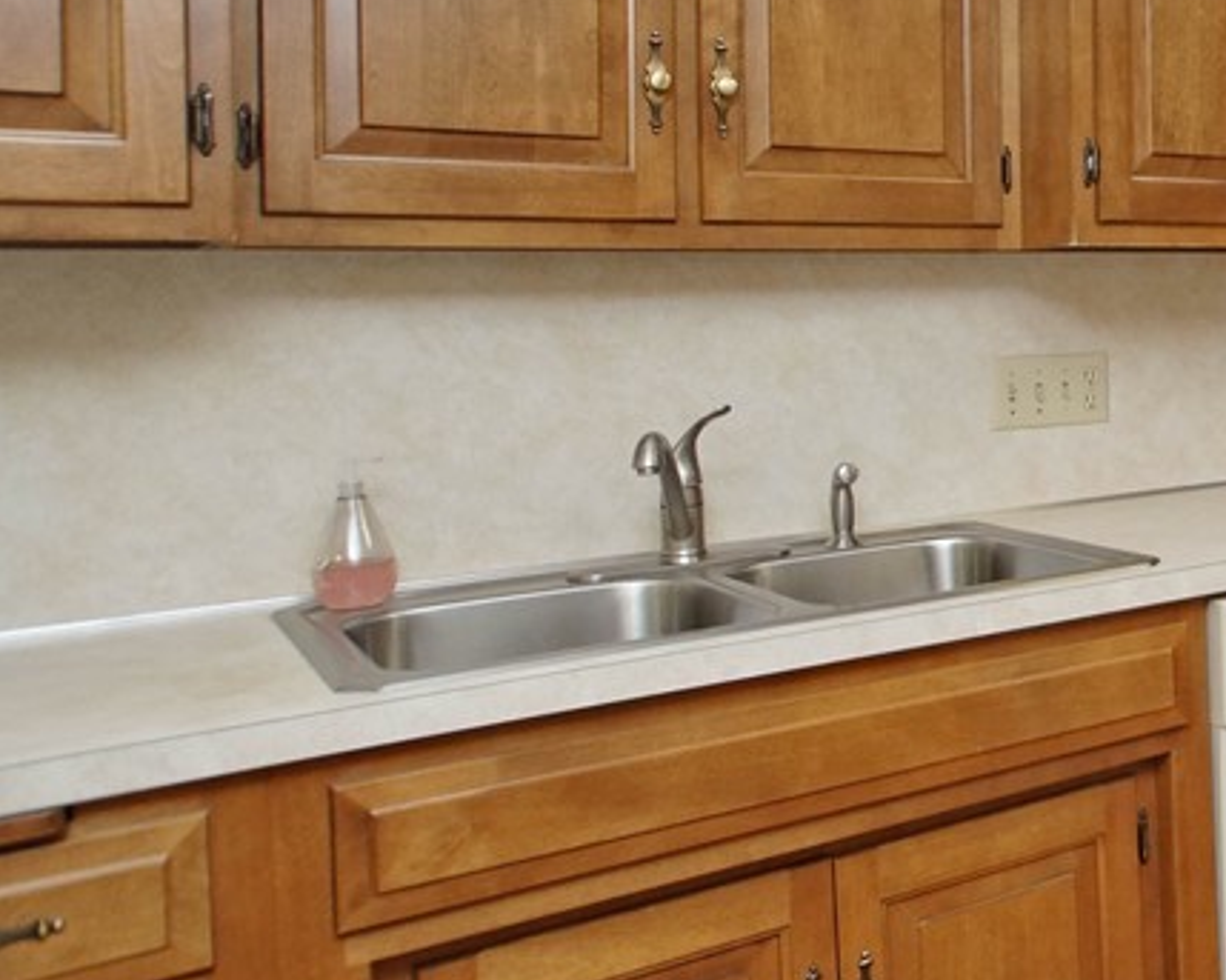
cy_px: 300
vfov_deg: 37.5
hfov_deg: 35.6
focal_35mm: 39
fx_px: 1422
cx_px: 1500
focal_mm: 11
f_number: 4.5
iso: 800
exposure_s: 1/160
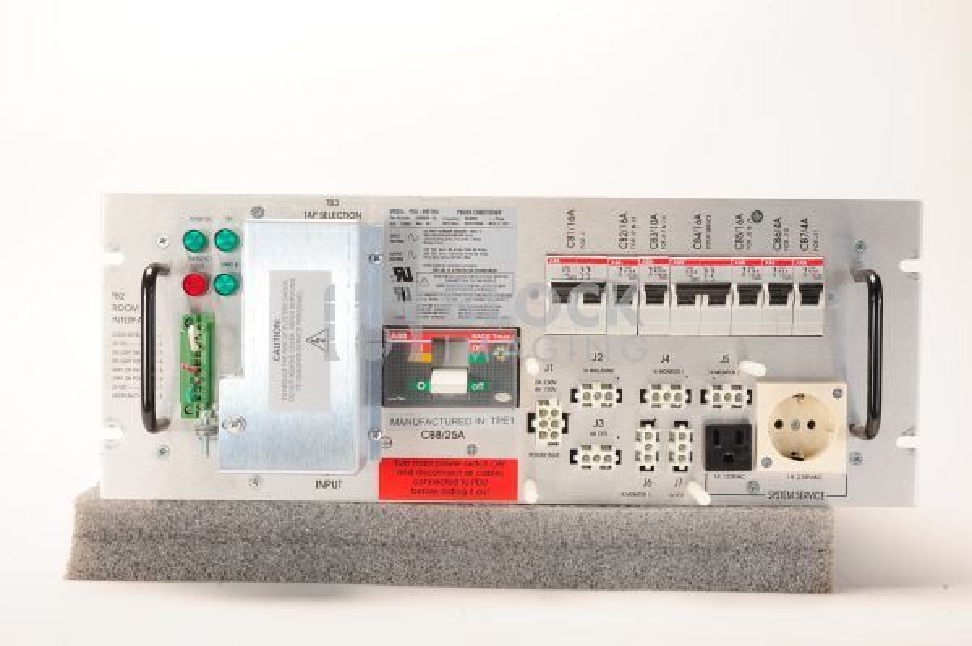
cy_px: 323
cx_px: 486
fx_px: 1349
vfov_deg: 26.9
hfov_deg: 39.6
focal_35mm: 50
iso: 320
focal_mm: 50
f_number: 13
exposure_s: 1/200
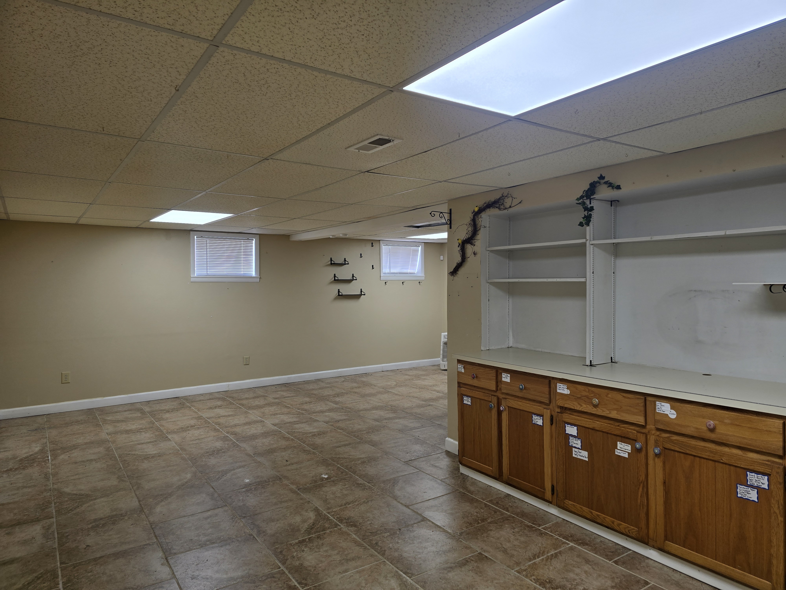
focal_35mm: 23
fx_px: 522
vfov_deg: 58.9
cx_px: 393
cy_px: 295
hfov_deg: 73.9
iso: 40
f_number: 1.7
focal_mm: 6.3
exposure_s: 1/120
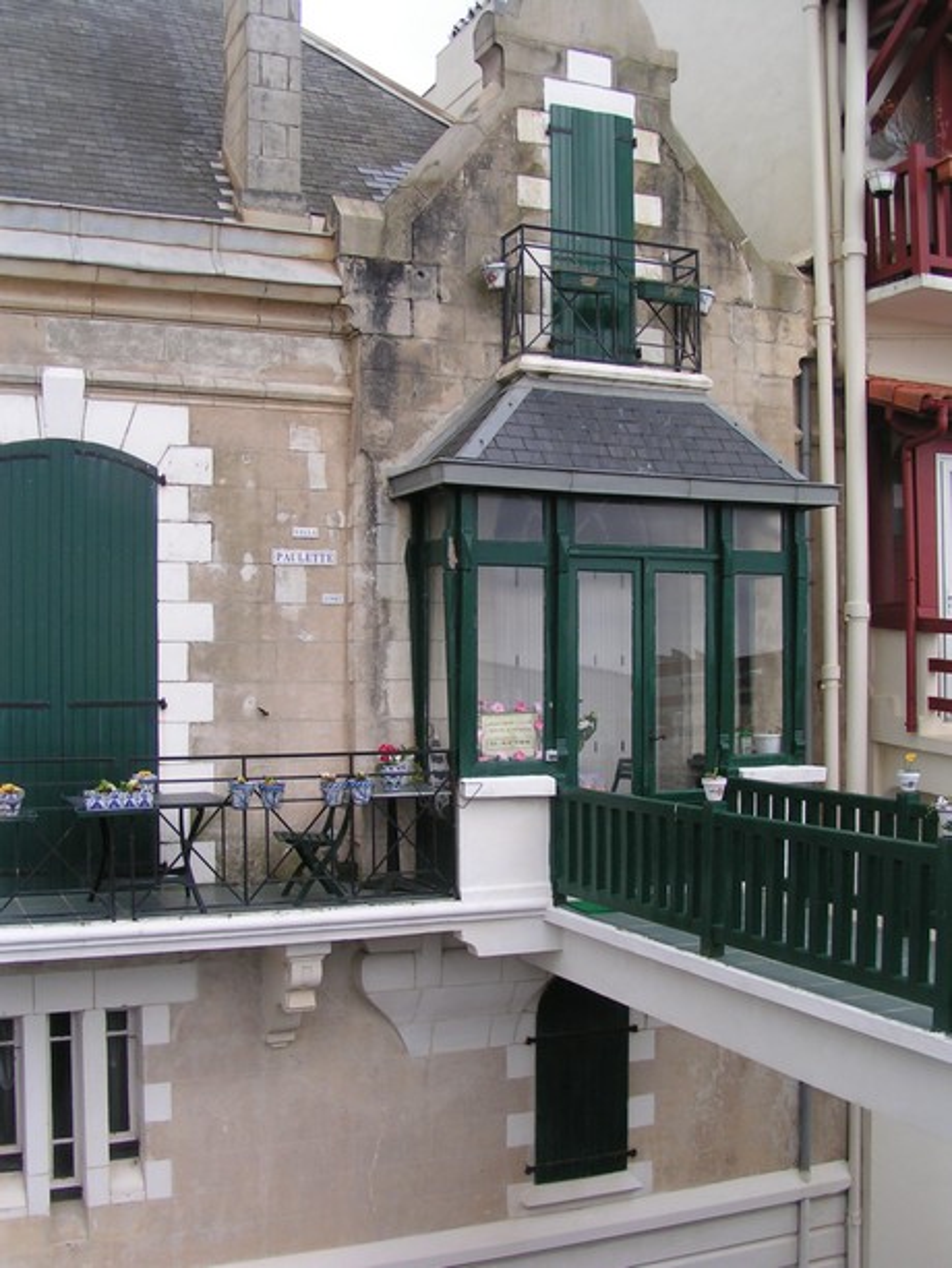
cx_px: 476
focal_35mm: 38
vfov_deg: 49.0
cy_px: 634
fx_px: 1393
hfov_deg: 37.7
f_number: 5
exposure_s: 1/125
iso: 50
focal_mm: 5.8
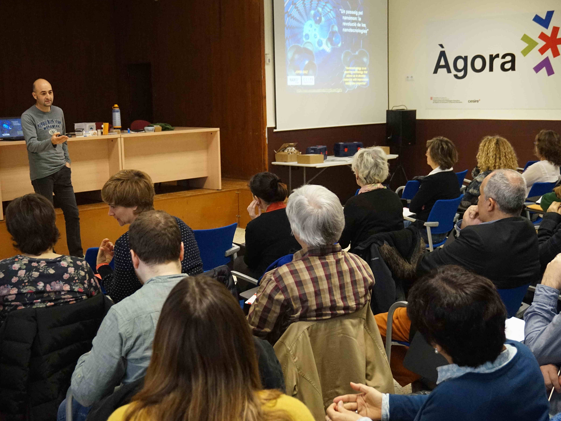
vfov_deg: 30.5
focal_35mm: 48
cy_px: 211
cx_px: 270
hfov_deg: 40.0
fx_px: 771
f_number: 4.5
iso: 3200
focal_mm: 29
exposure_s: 1/125
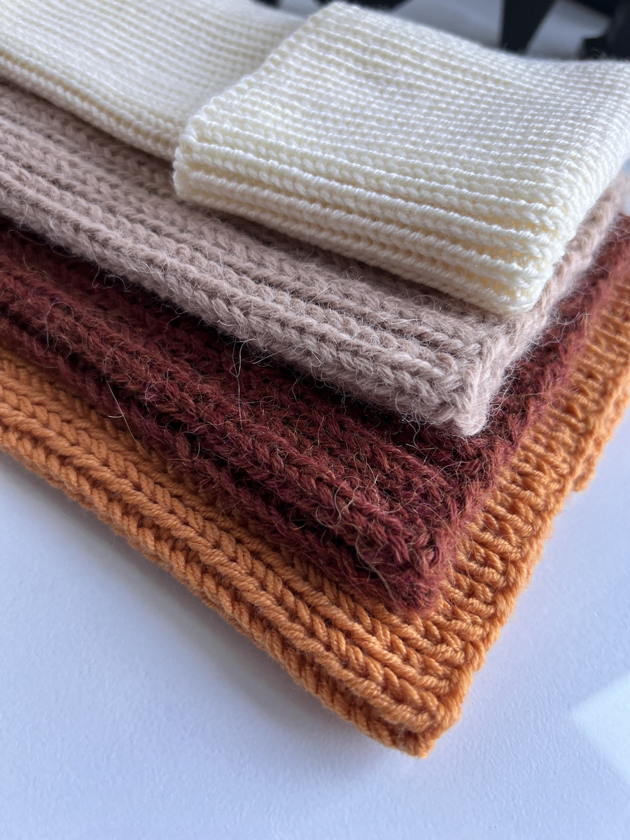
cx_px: 315
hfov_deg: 53.1
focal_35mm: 26
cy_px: 420
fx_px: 631
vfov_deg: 67.3
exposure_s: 1/119
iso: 125
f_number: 1.5
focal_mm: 5.7
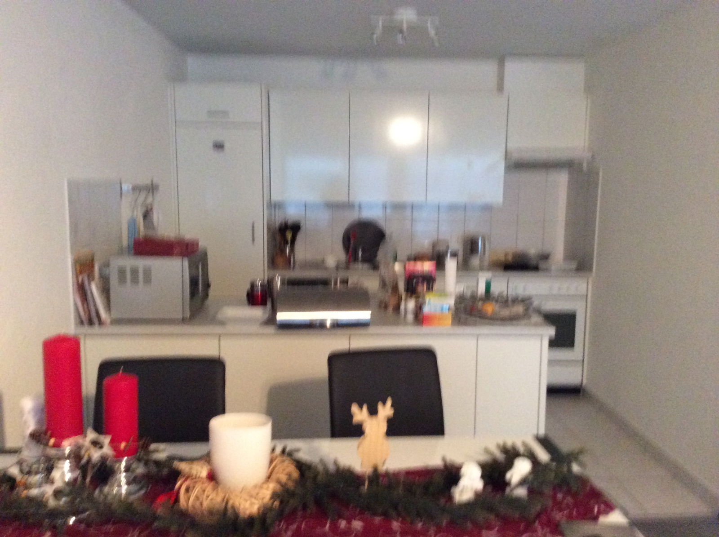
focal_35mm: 33
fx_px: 684
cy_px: 268
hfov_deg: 55.4
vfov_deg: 42.8
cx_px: 360
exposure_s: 1/15
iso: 400
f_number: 2.4
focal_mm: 3.3
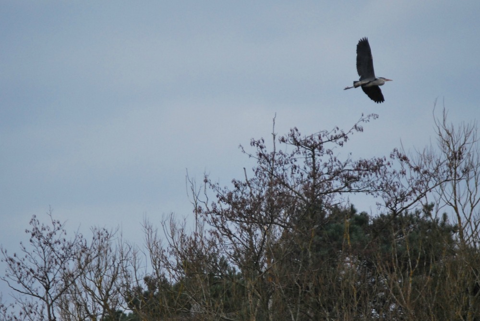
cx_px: 240
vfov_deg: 4.6
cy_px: 160
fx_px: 4006
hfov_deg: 6.9
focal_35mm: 300
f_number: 5.6
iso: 450
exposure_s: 1/500
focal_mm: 200
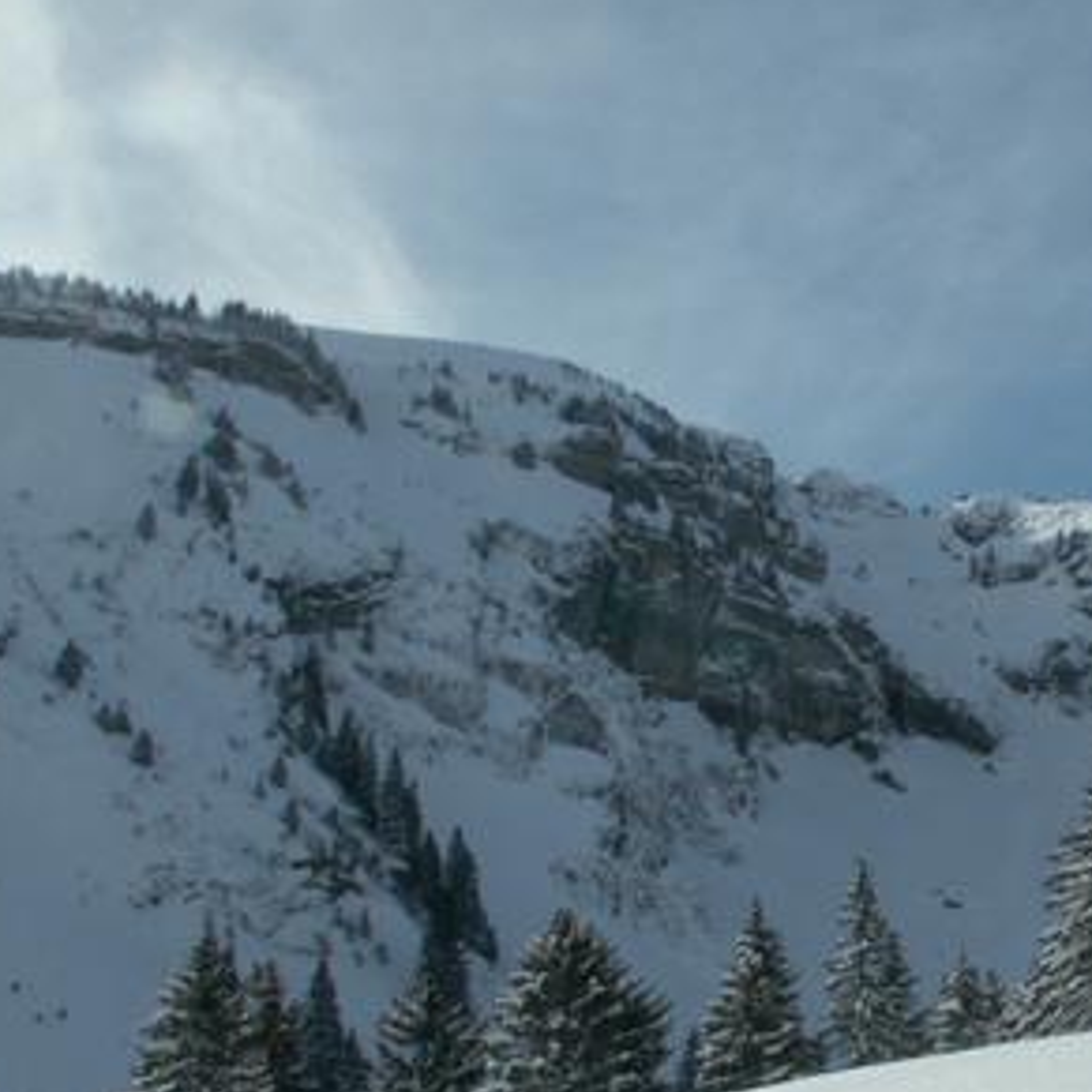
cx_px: 1088
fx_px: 2427
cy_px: 758
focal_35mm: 68
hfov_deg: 24.2
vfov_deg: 25.2
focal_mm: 5.86
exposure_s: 1/400
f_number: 8
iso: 50
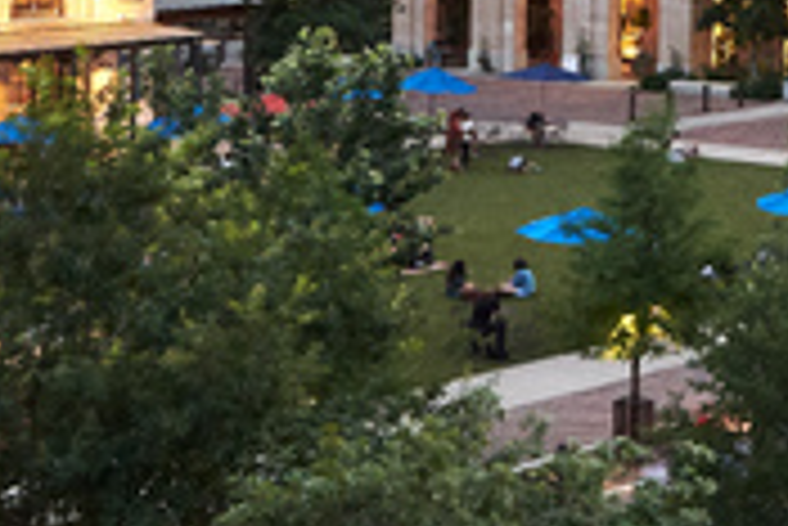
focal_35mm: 125
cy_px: -211
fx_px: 2738
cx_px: 1360
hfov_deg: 14.6
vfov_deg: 10.7
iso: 200
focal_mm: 16
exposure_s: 1/1.59
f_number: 10
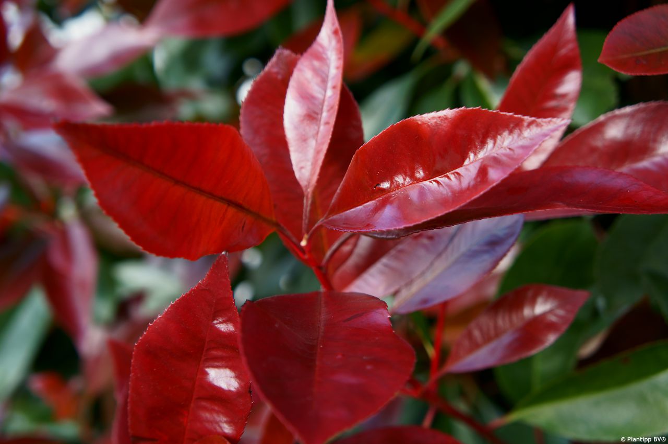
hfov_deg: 45.0
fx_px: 806
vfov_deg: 30.8
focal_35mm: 44
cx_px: 334
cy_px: 222
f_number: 4
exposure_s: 1/160
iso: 200
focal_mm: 29
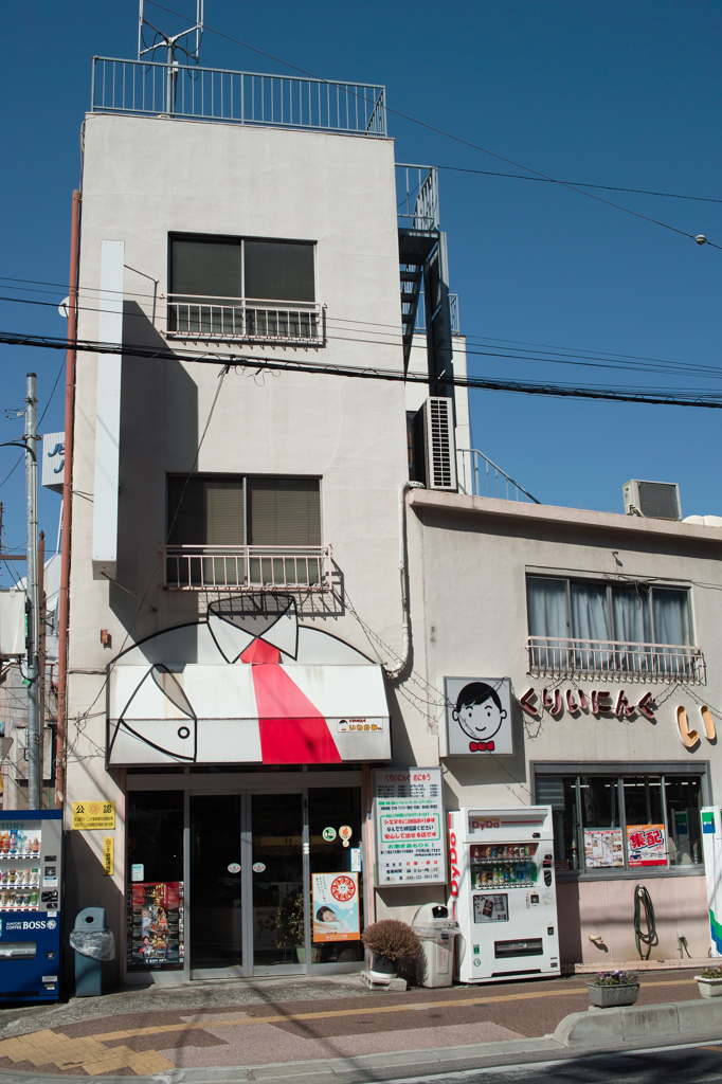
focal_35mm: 41
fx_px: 1234
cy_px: 542
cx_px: 361
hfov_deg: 32.6
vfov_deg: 47.4
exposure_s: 1/800
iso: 100
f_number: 6.3
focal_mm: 24.2
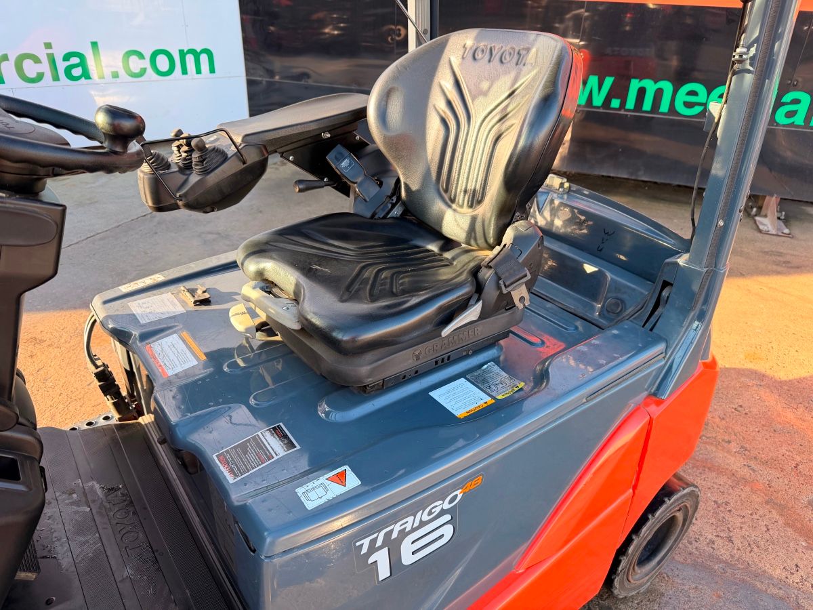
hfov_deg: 71.6
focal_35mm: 24
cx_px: 406
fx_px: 564
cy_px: 305
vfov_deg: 56.8
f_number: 1.78
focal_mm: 6.76
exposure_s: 1/206
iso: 80
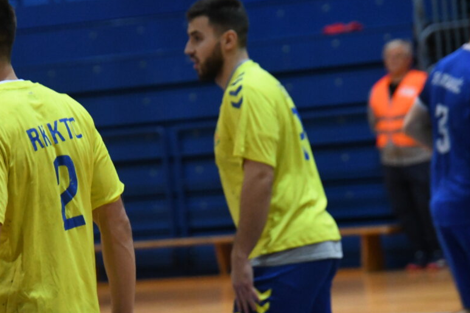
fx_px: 4412
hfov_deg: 6.1
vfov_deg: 4.1
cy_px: 156
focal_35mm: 338
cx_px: 163
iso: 6400
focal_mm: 170
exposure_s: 1/250
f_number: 5.6
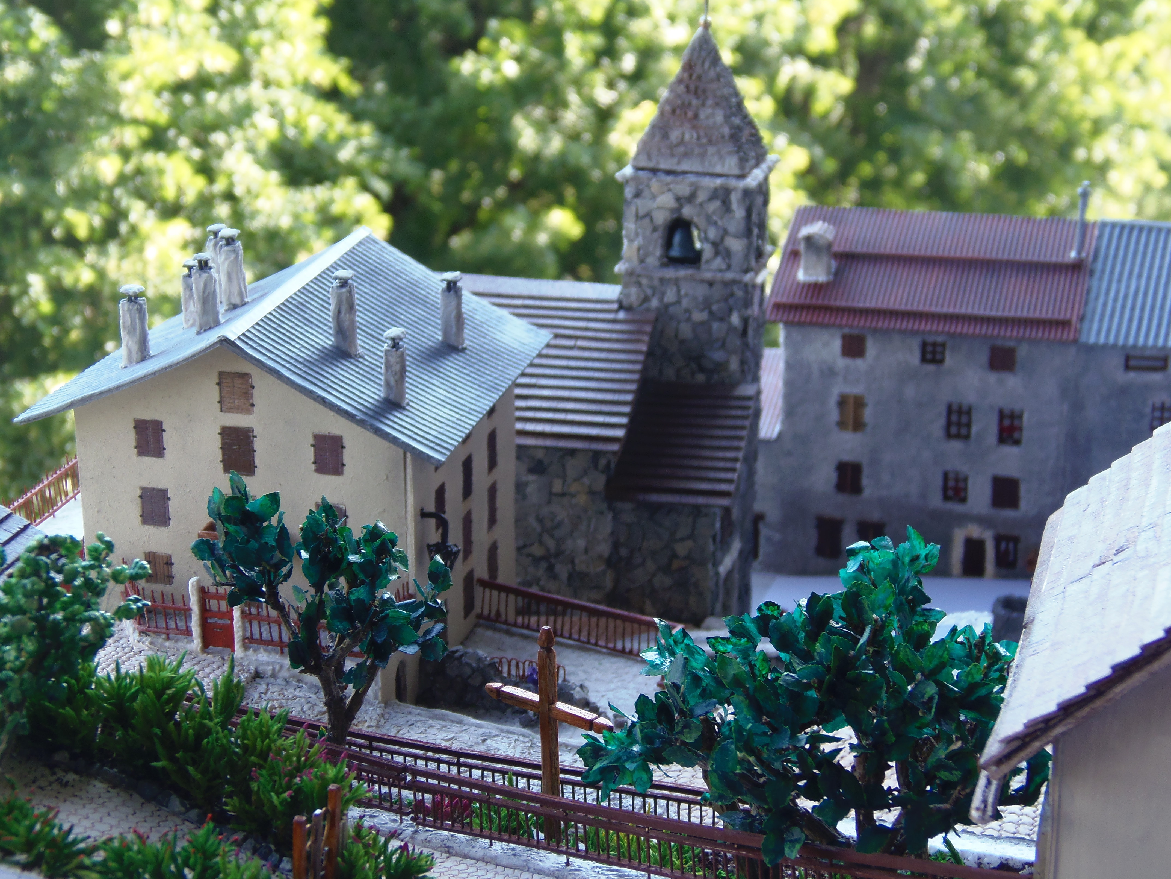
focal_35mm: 63
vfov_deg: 23.3
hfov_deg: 30.7
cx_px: 586
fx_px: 2131
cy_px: 440
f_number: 4
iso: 64
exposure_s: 1/40
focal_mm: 11.7
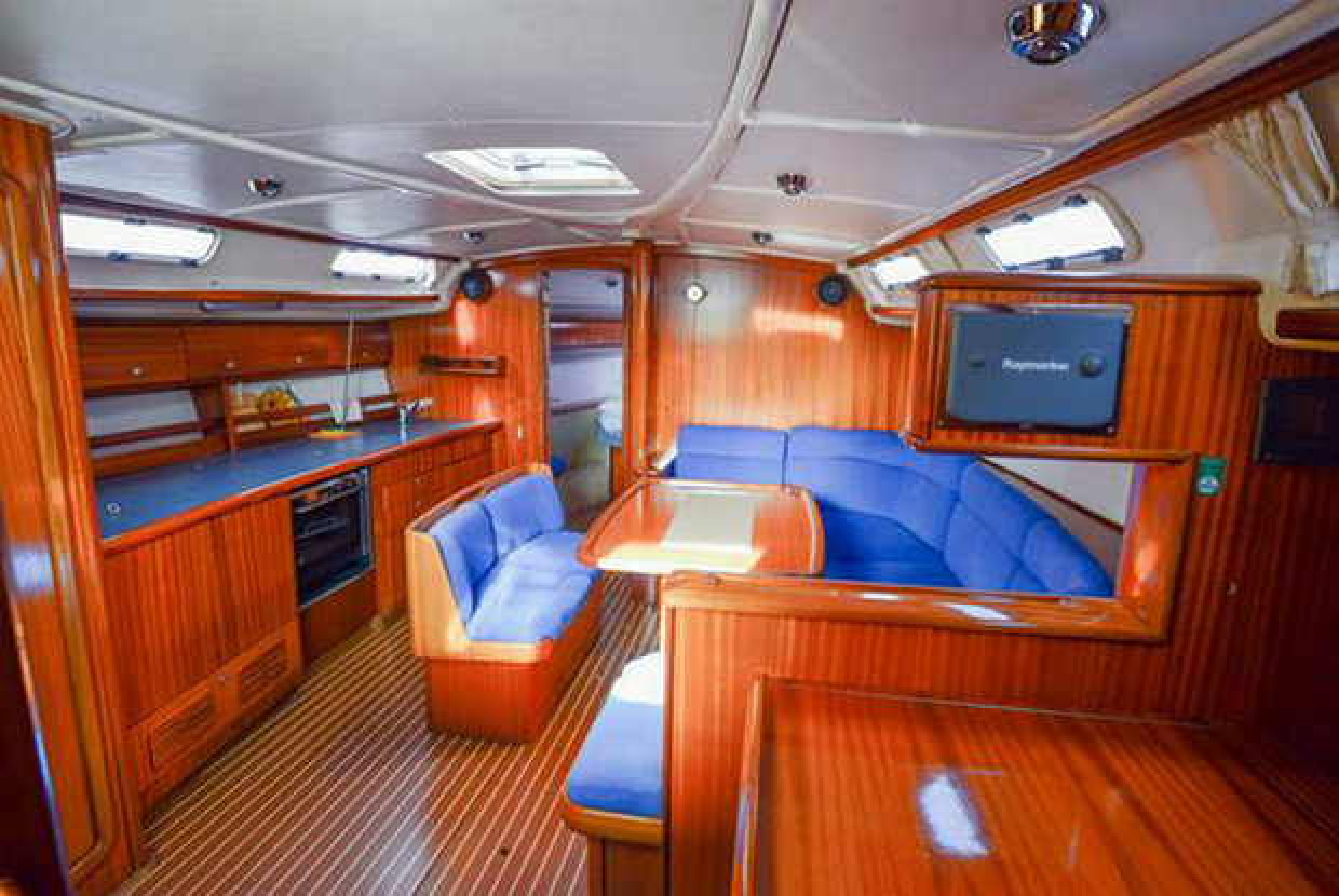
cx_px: 670
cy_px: 448
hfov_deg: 93.2
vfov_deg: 70.6
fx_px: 633
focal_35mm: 17
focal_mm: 17
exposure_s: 1/100
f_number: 4.5
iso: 800
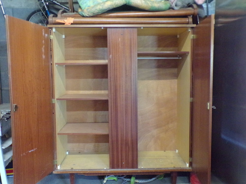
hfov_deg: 56.8
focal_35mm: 32
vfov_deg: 44.2
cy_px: 92
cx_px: 123
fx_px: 227
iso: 800
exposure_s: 1/4
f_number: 3.2
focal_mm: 5.8
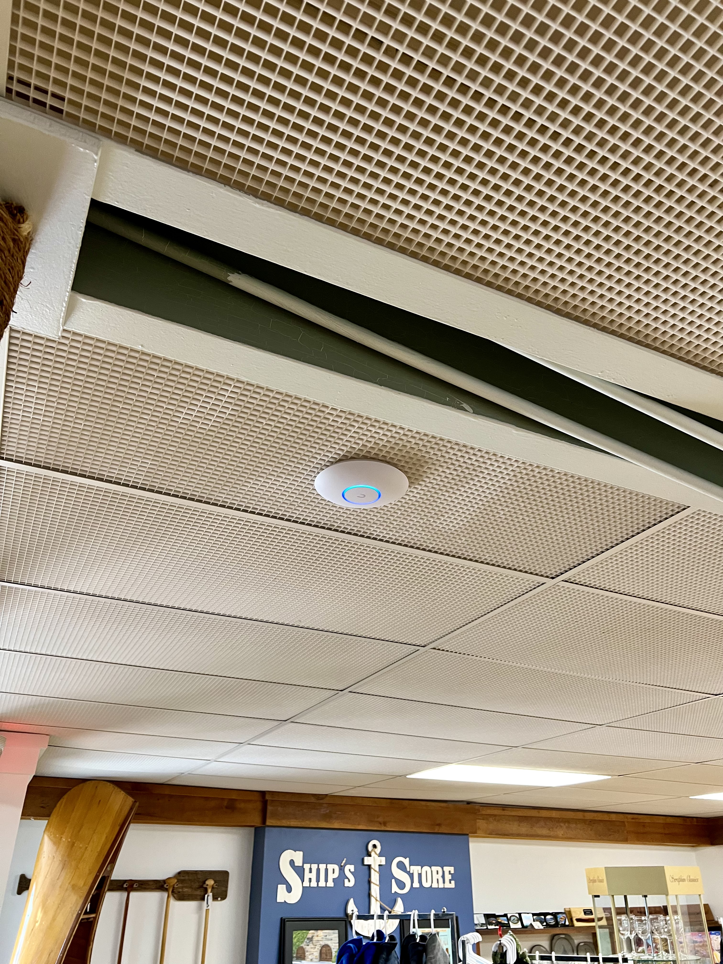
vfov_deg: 67.3
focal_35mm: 26
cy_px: 482
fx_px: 724
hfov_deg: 53.1
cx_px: 362
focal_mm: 5.7
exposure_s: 1/60
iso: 200
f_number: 1.5
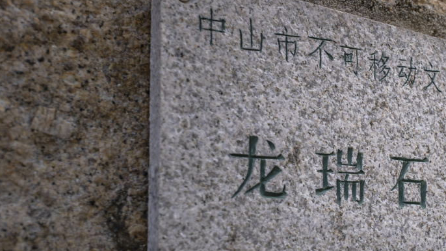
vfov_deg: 21.7
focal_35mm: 55
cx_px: 376
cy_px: 175
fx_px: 650
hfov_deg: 36.2
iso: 100
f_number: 2.8
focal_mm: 20
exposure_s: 1/200
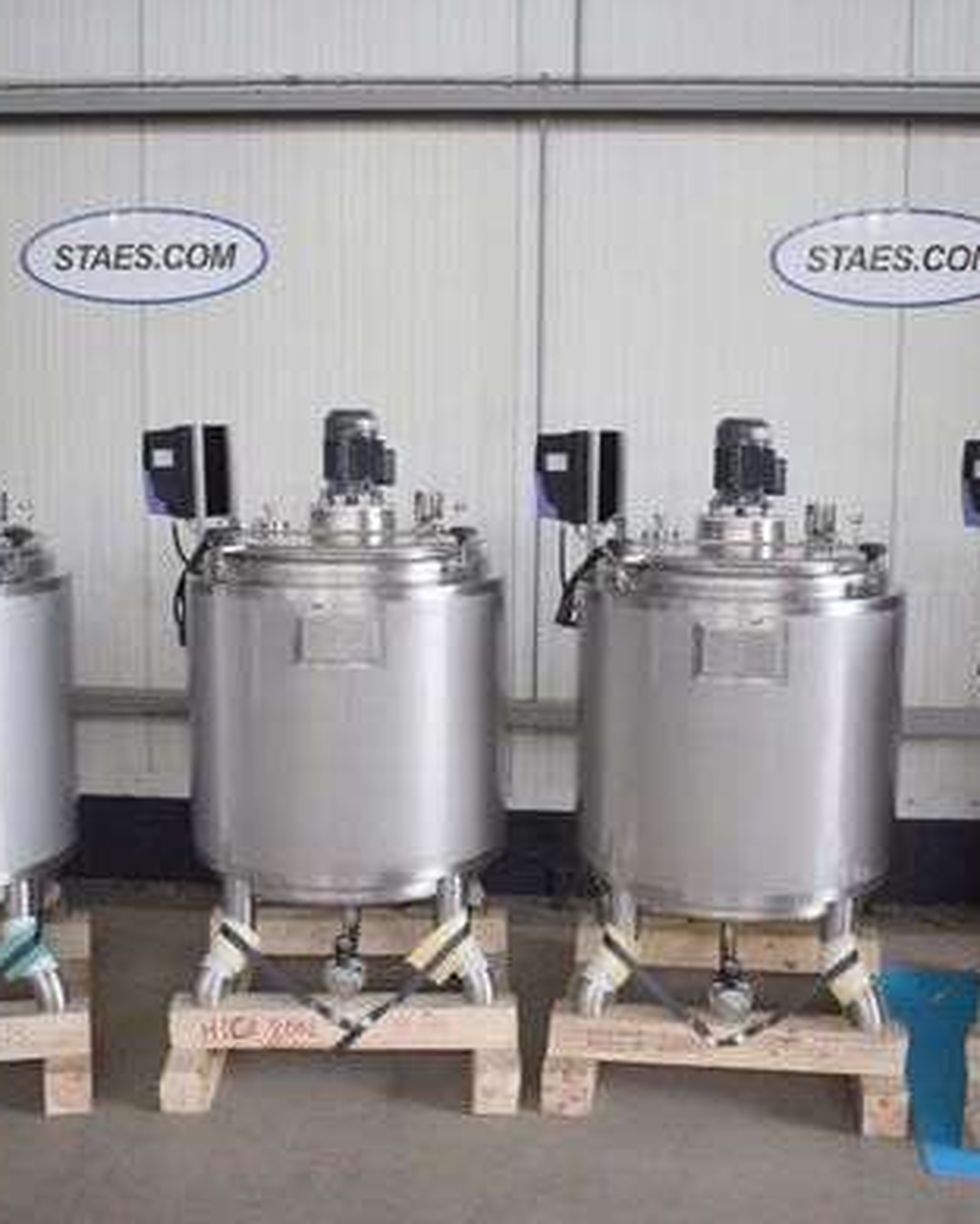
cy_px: 621
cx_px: 499
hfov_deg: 38.2
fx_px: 1414
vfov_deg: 46.8
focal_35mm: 39
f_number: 4
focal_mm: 18
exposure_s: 1/60
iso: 560
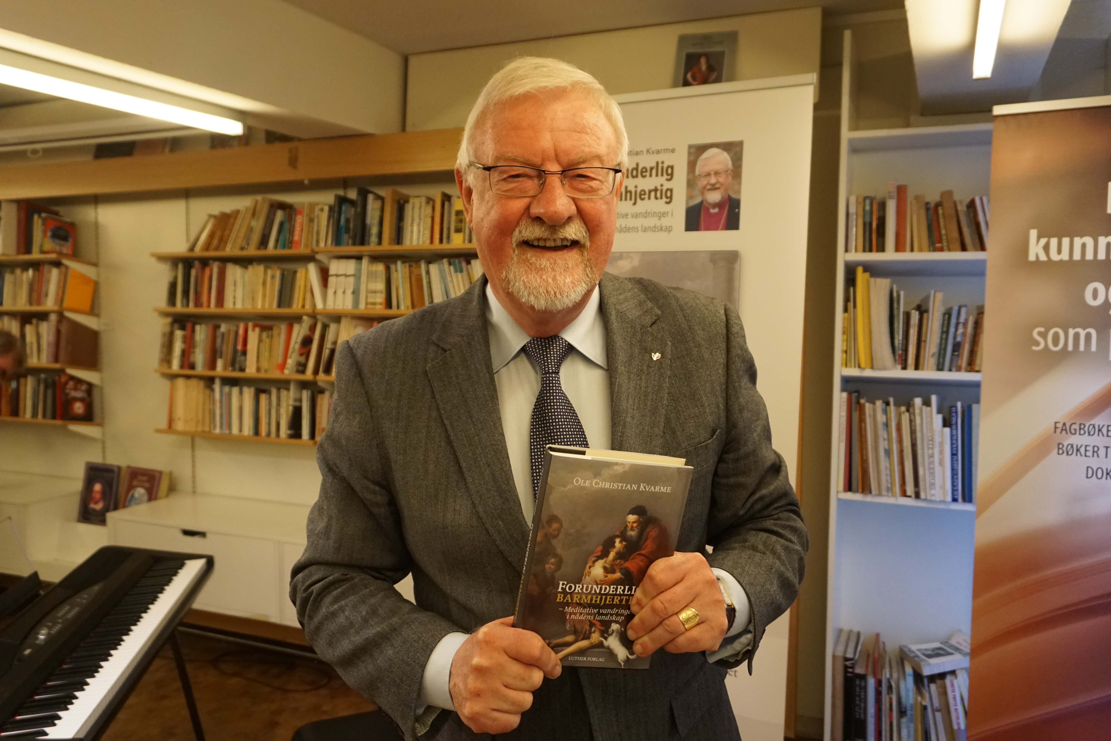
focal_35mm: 28
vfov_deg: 45.7
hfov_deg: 64.6
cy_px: 370
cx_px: 556
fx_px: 879
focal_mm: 19
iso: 1600
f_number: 4
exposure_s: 1/160
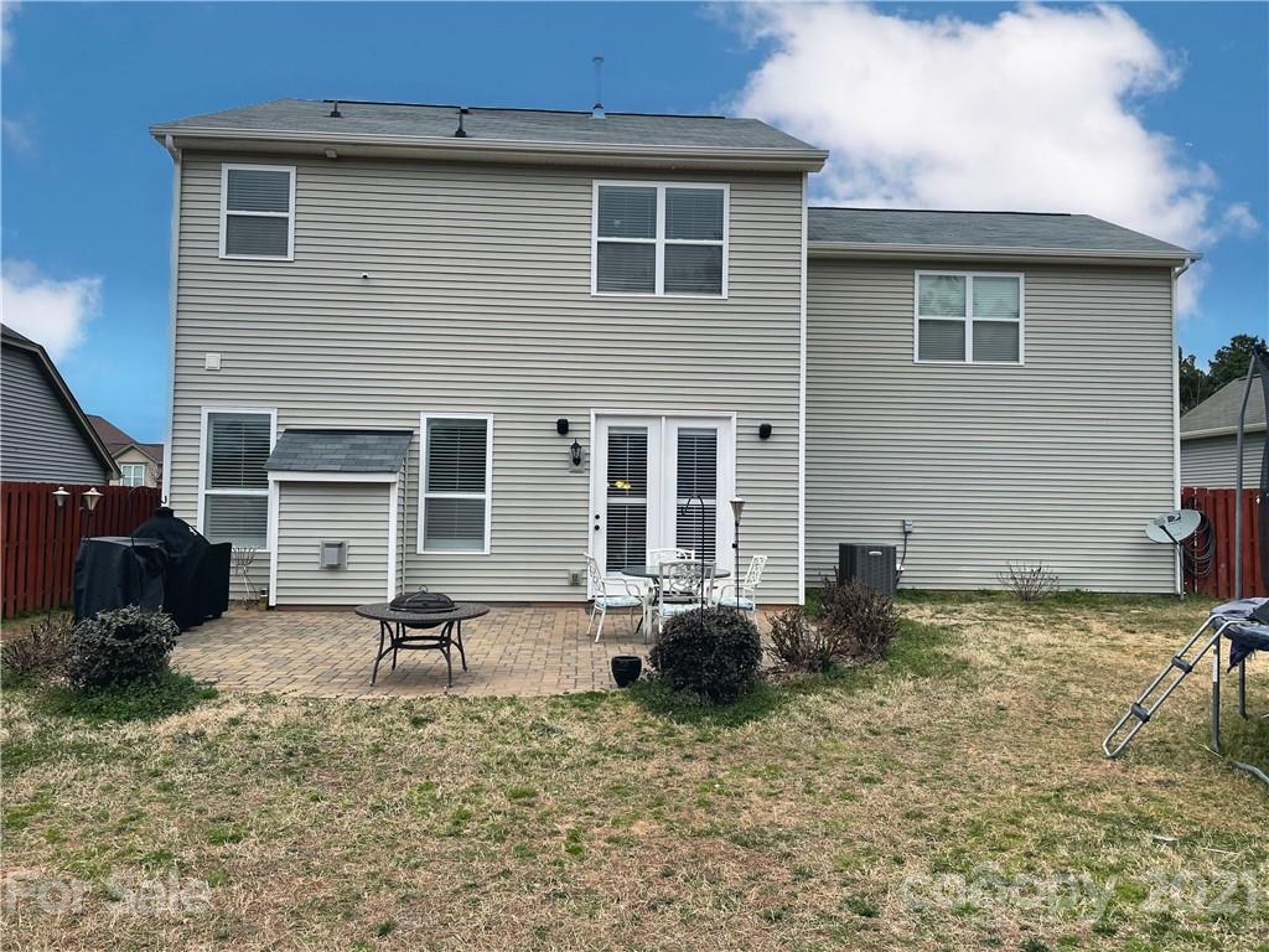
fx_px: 953
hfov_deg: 67.3
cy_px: 476
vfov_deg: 53.1
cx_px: 634
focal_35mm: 26
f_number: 1.6
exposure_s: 1/824
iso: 32
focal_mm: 4.2
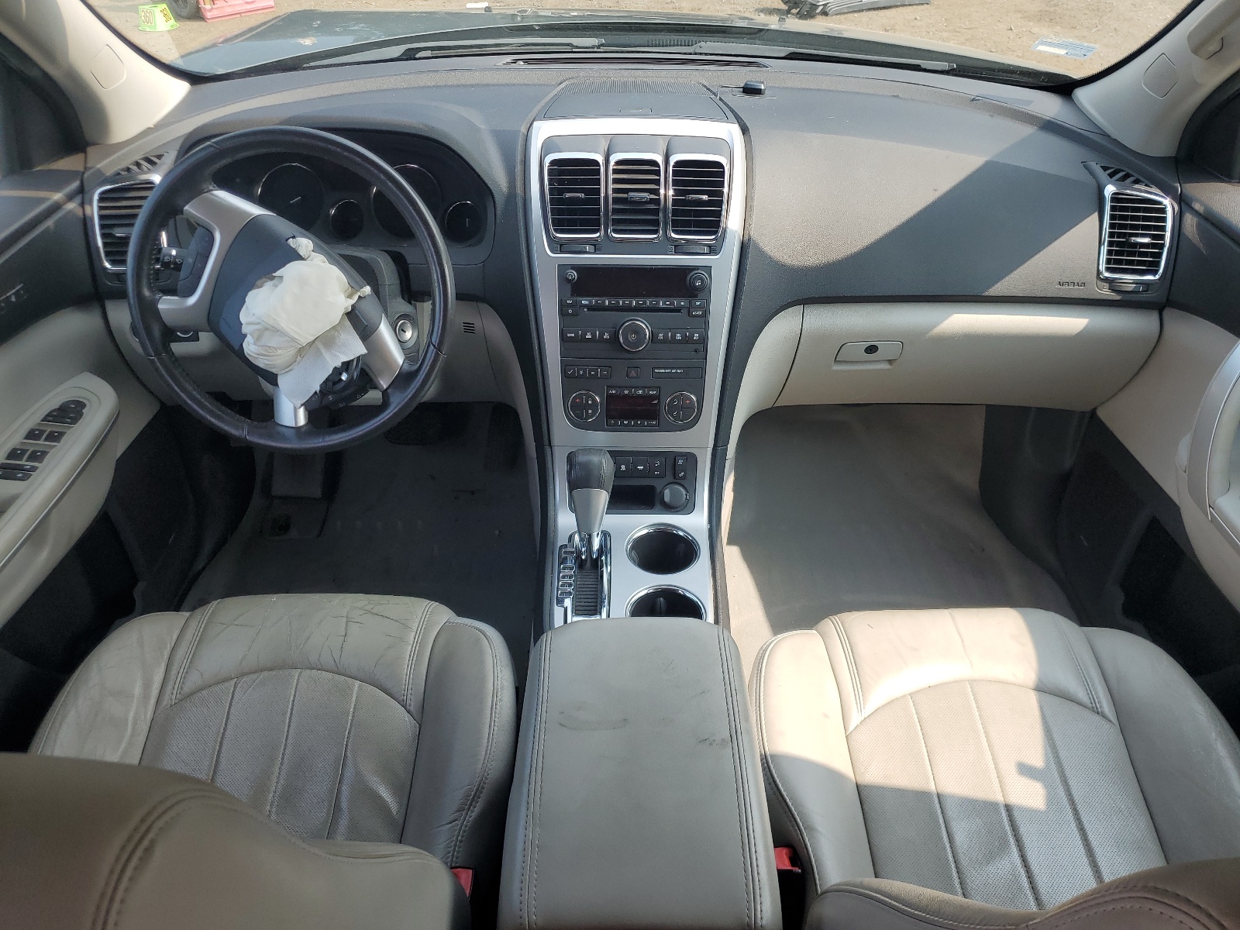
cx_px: 620
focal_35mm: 26
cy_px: 465
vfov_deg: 53.1
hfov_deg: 67.3
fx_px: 931
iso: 50
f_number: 1.5
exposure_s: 1/556
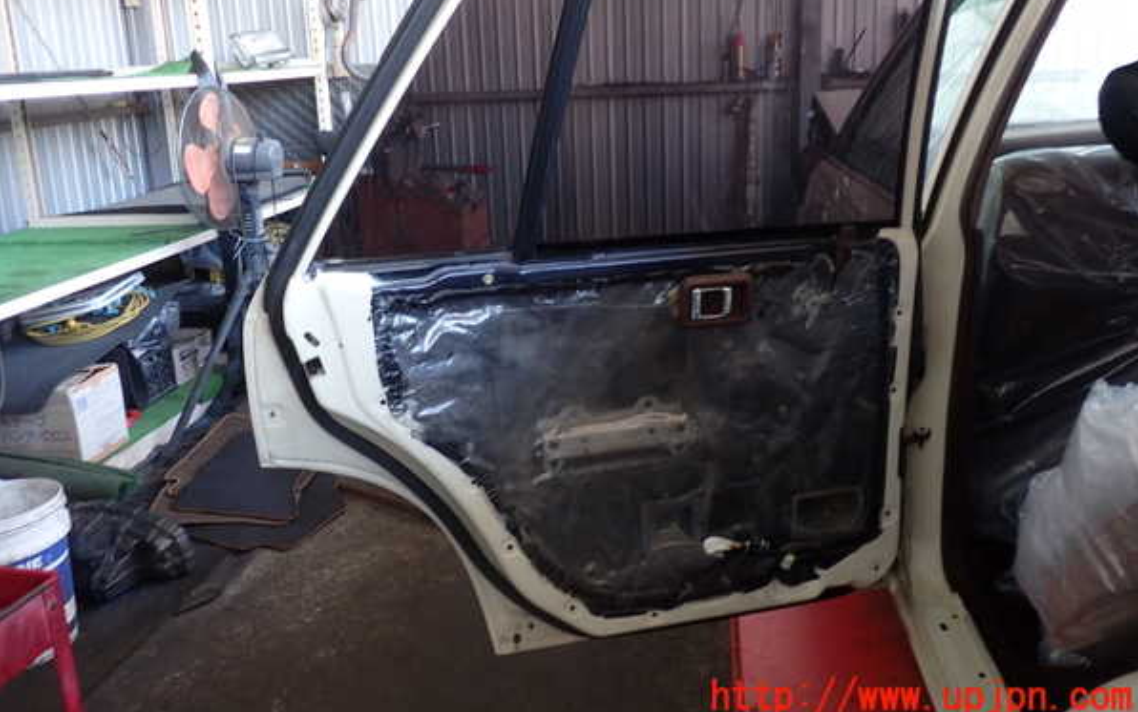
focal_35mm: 32
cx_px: 569
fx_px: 993
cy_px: 292
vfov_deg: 39.3
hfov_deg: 59.6
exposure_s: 1/50
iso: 200
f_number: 2.3
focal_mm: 5.4
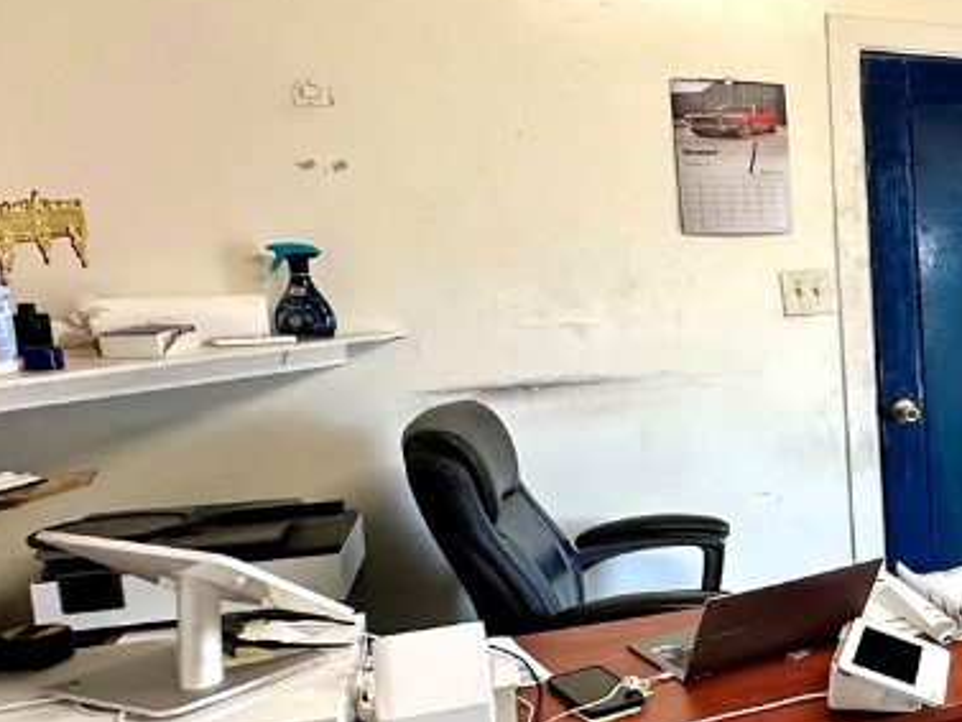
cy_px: 574
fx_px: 1056
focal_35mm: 38
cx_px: 1049
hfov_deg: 40.1
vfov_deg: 36.5
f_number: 2.2
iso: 250
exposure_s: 1/120
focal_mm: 2.2
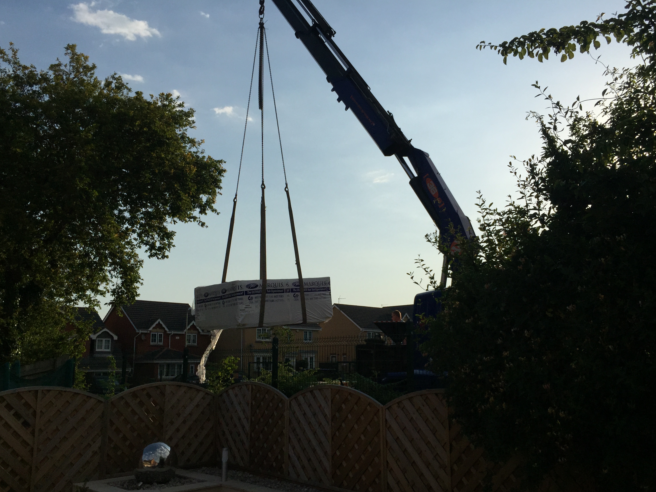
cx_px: 323
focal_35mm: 32
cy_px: 267
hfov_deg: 56.8
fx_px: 606
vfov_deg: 44.1
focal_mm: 4.15
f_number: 2.2
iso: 32
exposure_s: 1/7937
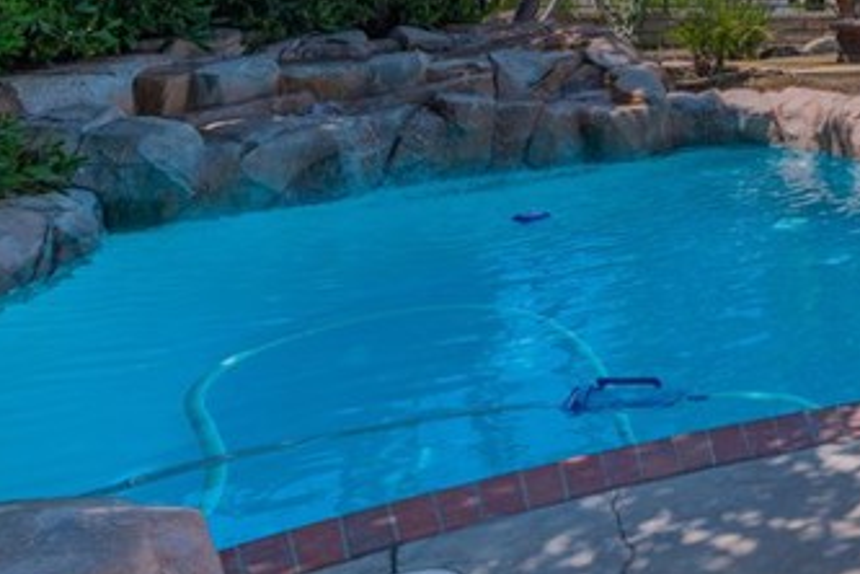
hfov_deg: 31.4
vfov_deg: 29.0
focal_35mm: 43
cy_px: -9
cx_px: 1191
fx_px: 1027
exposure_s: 1/400
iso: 100
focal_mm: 14
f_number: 8
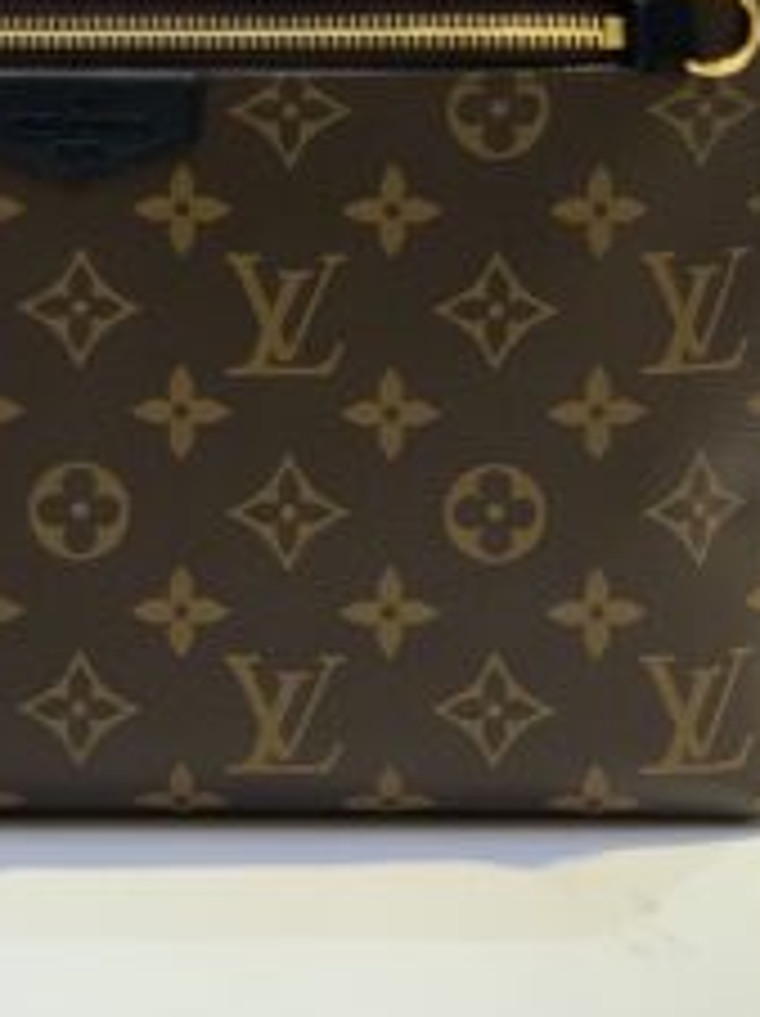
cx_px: 130
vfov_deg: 14.5
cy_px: -187
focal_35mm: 132
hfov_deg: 11.2
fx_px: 3871
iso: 64
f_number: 2.4
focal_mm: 6
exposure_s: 1/50
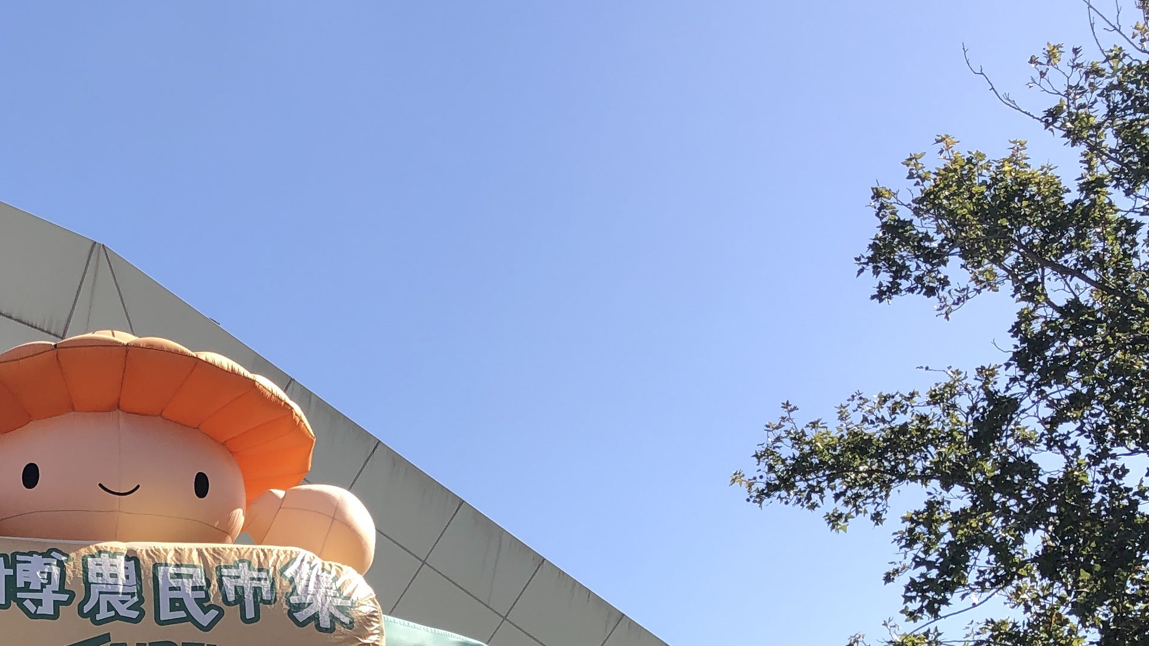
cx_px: 45
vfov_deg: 17.6
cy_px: 856
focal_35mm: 64
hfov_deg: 30.8
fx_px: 1950
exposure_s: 1/1000
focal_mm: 3.99
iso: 20
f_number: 1.8
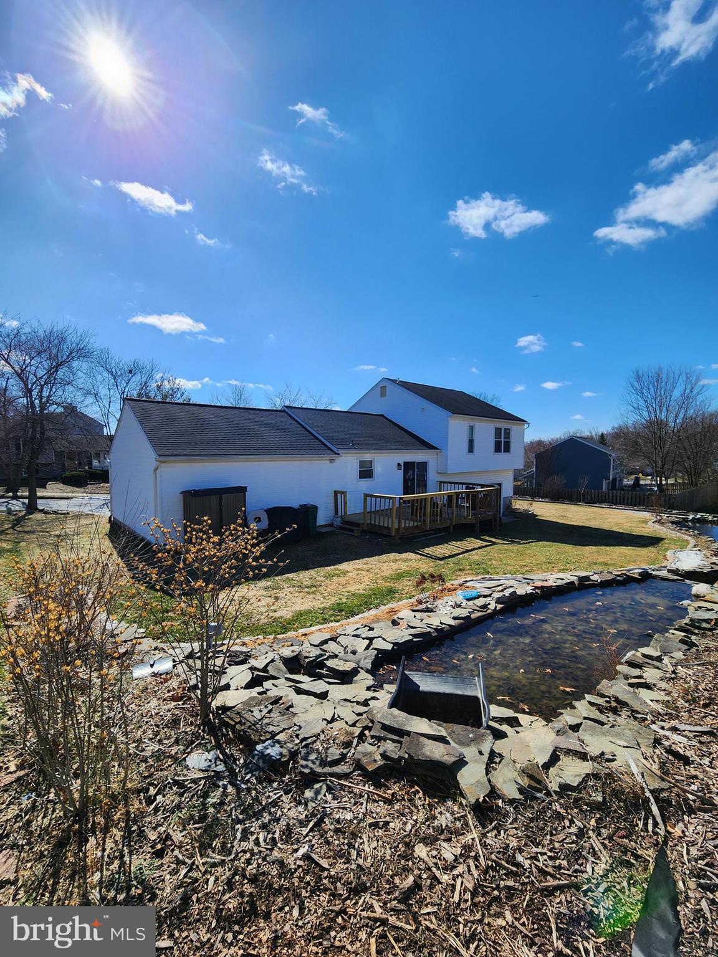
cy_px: 478
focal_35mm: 13
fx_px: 360
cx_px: 359
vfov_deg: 106.2
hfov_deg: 89.9
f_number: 2.2
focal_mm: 2.2
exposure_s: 1/2760
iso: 50
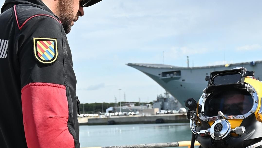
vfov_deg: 12.3
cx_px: 160
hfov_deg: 22.2
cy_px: 178
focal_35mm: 96
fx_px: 667
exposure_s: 1/350
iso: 100
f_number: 6.7
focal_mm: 25.5
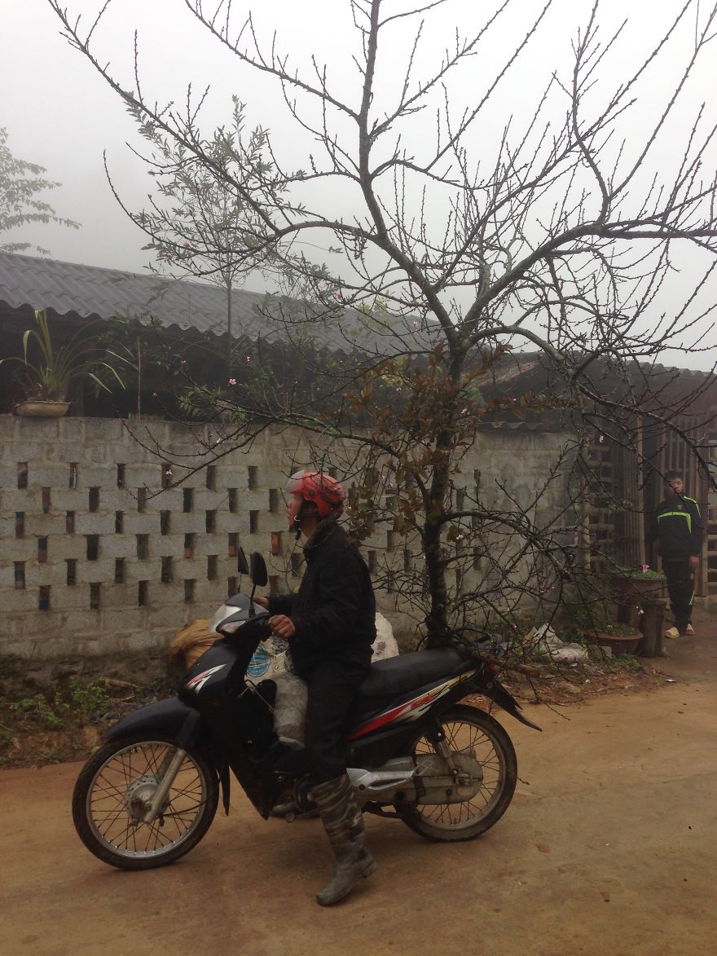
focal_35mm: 33
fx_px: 911
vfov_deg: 55.3
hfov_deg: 43.0
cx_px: 358
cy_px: 478
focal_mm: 4.12
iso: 50
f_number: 2.4
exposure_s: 1/303
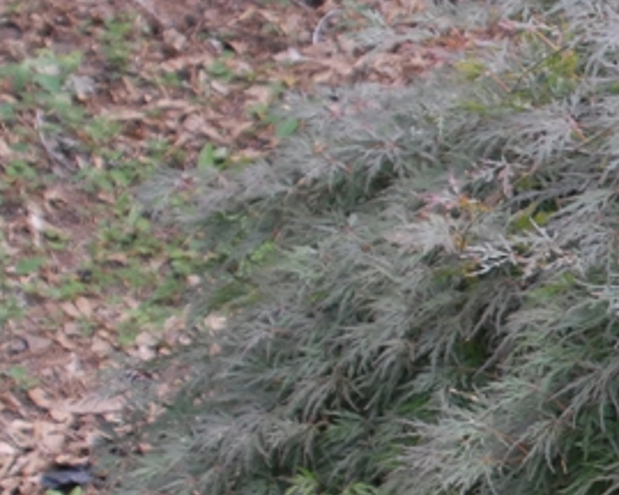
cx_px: 1137
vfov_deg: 10.3
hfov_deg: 11.8
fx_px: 2747
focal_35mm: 150
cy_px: 356
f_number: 5
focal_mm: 28
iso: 400
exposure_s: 1/100
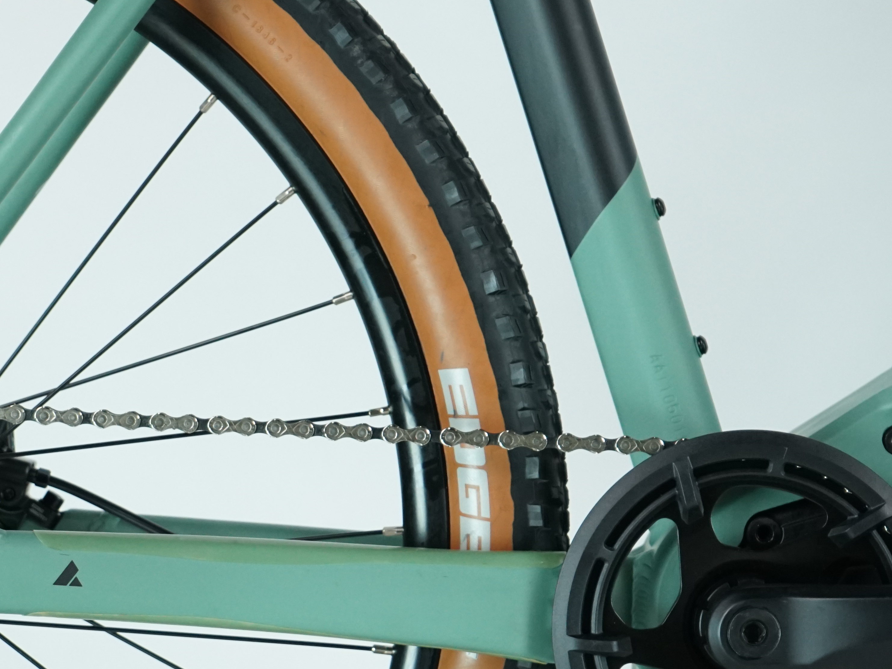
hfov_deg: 14.5
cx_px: 315
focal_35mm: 136
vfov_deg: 10.9
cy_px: 580
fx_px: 3505
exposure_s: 1/200
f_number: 5.6
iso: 2000
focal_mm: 70
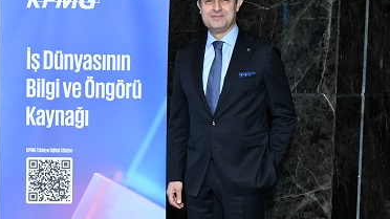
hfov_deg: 29.2
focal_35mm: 71
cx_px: 84
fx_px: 734
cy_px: 169
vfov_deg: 16.9
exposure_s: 1/125
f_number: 5
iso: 2000
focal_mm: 42
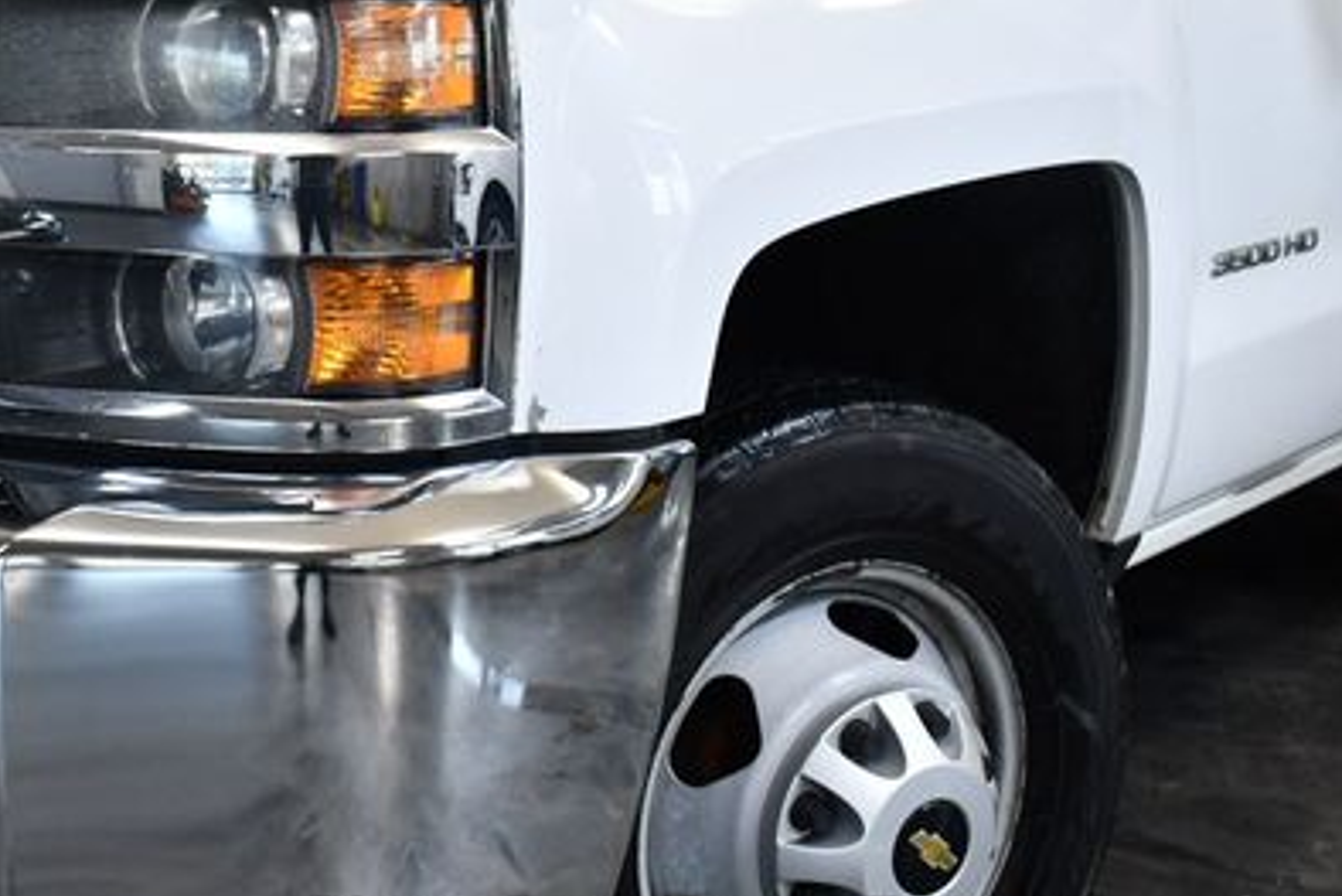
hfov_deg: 30.2
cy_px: 262
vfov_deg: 20.8
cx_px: 269
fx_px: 2424
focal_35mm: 65
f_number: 3.5
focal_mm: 20
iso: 640
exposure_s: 1/250
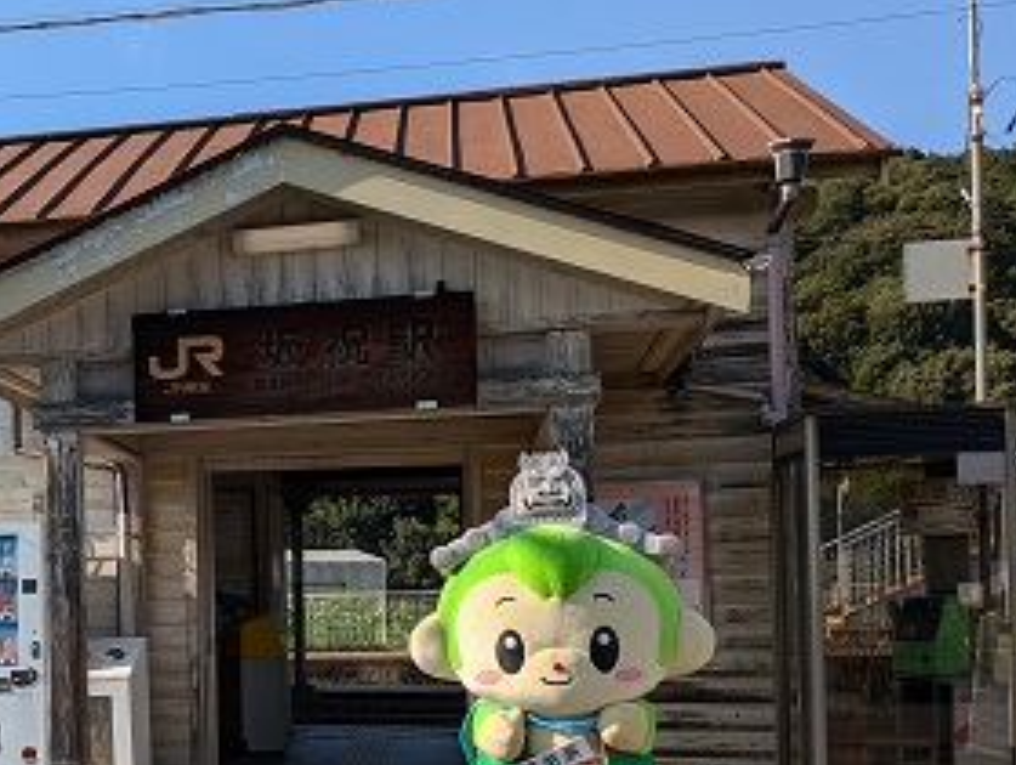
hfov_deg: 37.0
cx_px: 95
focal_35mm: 48
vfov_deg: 30.0
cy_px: 548
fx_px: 1411
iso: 45
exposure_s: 1/1869
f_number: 1.89
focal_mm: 5.43
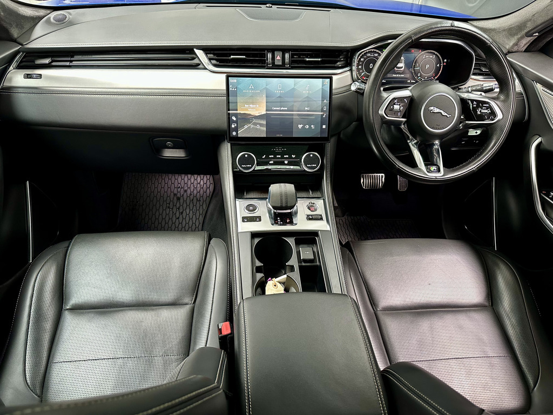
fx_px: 383
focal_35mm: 24
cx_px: 276
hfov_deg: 71.6
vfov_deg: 56.8
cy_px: 208
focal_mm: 6.86
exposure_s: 1/56
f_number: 1.78
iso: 250
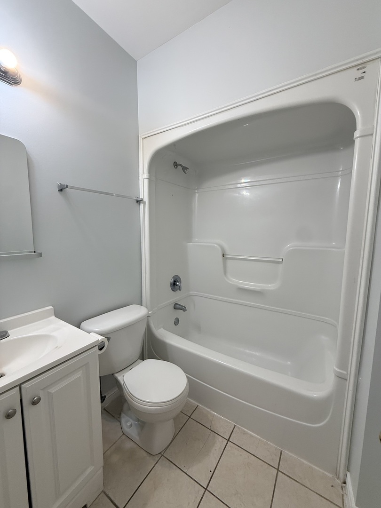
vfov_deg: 102.1
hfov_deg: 85.7
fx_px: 205
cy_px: 254
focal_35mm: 14
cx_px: 190
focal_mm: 2.22
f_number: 2.2
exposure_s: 1/120
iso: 160
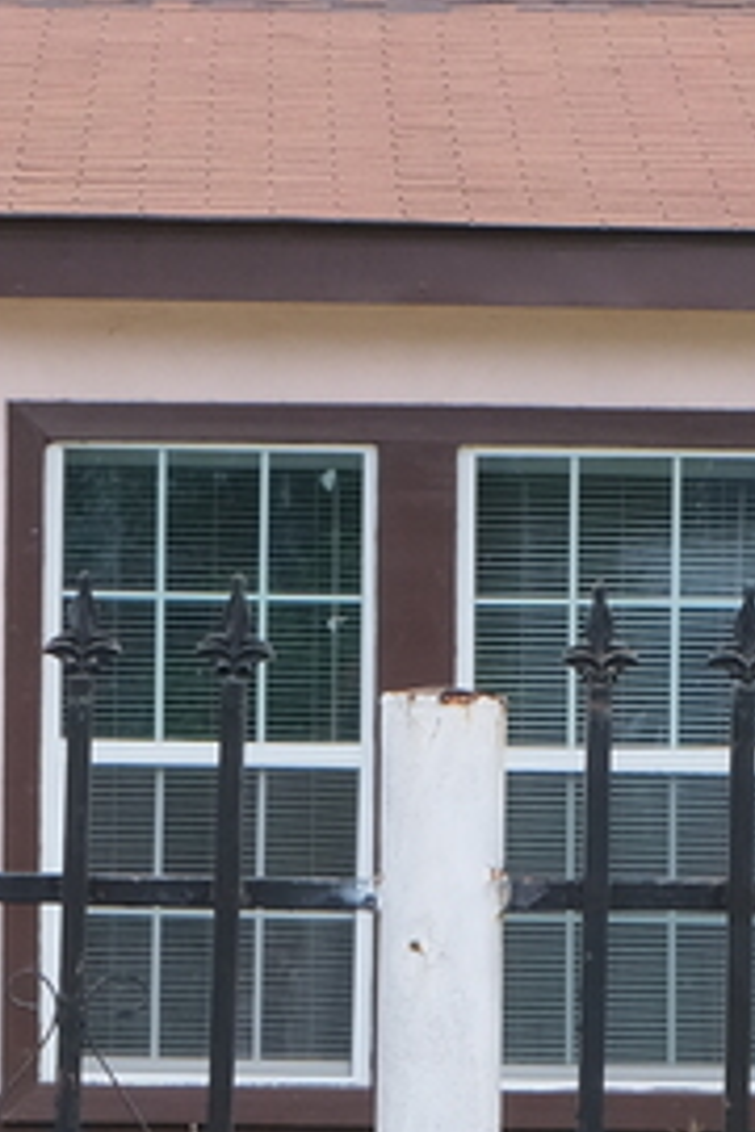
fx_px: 8116
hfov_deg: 5.3
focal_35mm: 258
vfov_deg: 8.0
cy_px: 570
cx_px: 415
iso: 320
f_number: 8
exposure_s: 1/350
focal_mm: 28.9
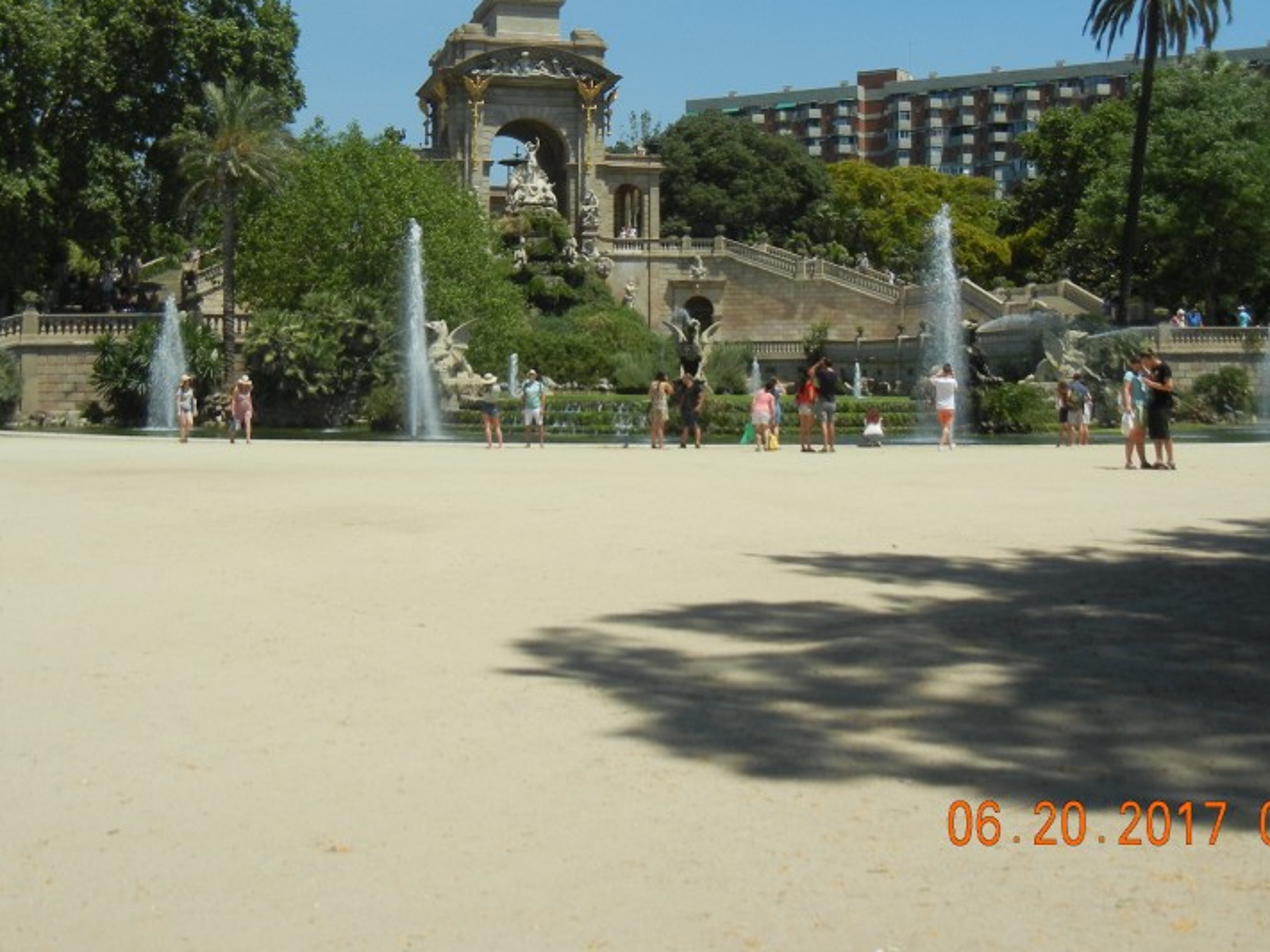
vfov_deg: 29.4
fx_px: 1797
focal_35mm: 49
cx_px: 595
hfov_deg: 38.9
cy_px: 280
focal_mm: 6.2
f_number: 7.2
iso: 160
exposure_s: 1/553
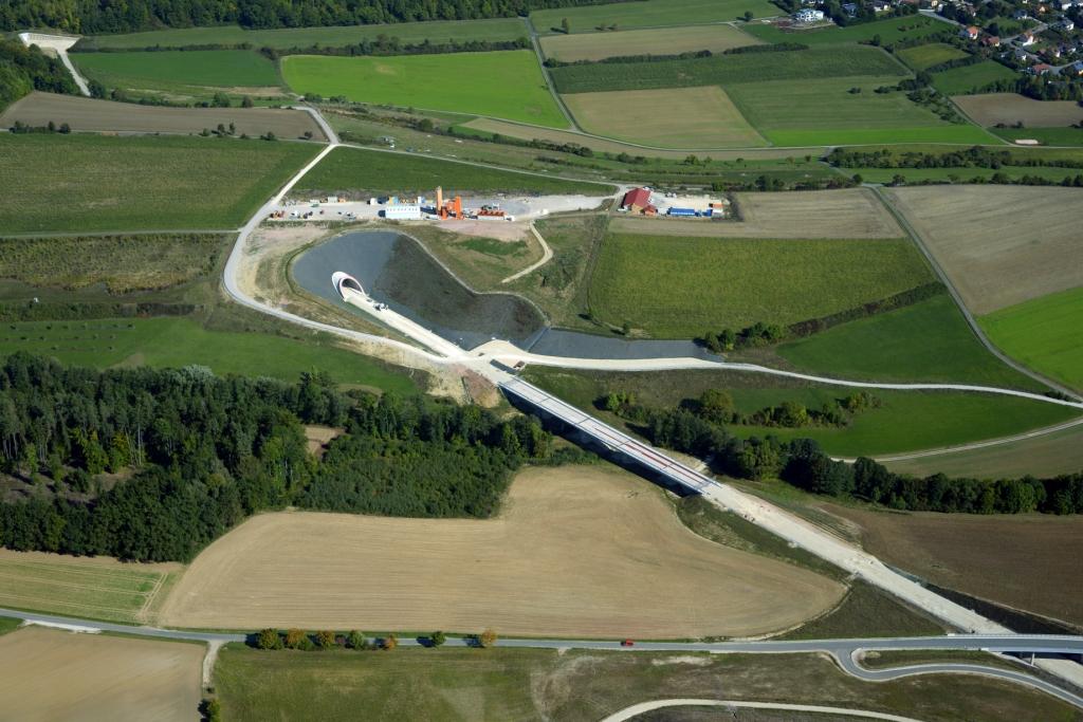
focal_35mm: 50
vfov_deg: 27.0
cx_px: 542
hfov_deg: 39.6
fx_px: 1504
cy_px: 361
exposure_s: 1/1000
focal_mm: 50
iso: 100
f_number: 5
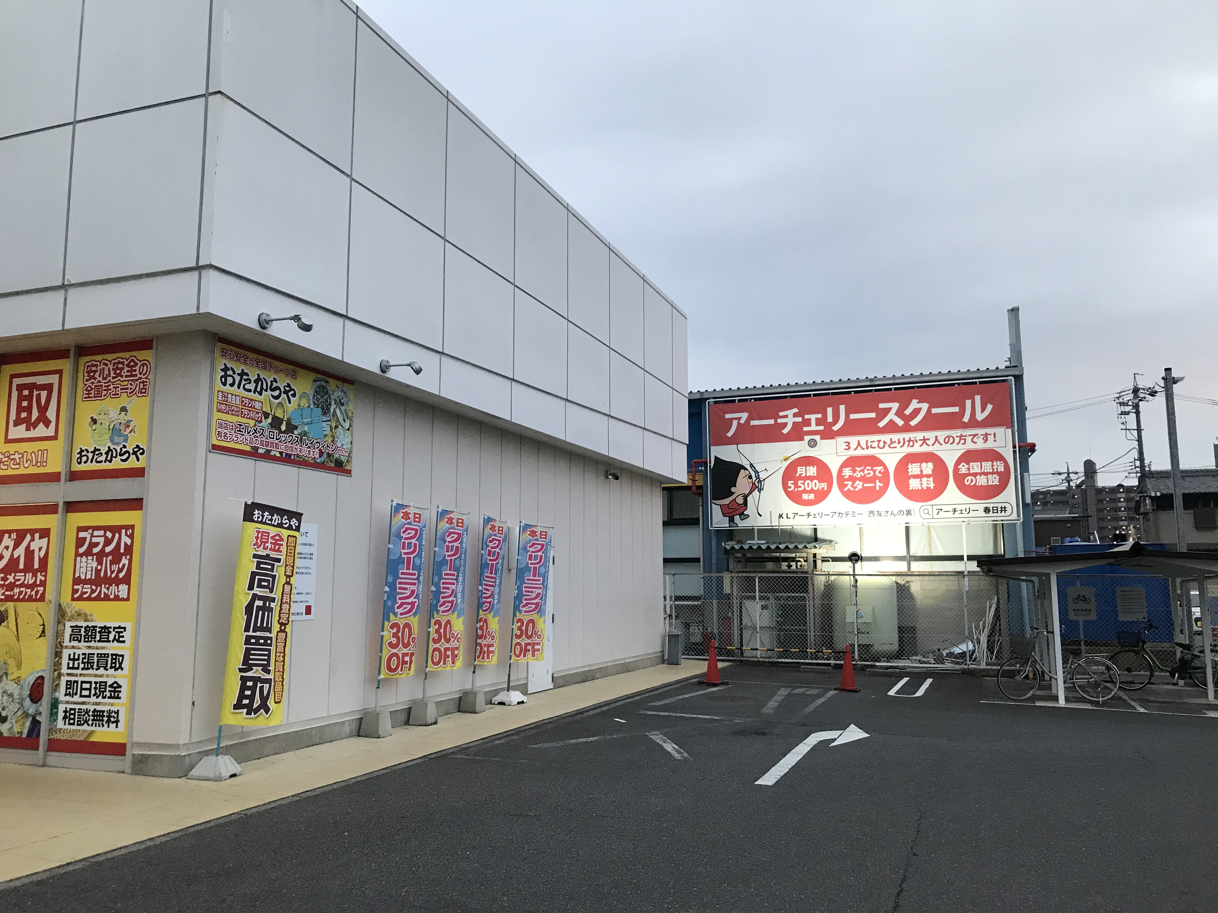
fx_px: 985
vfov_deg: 49.7
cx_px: 609
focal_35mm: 28
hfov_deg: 63.4
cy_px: 456
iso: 32
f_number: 1.8
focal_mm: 3.99
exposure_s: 1/30
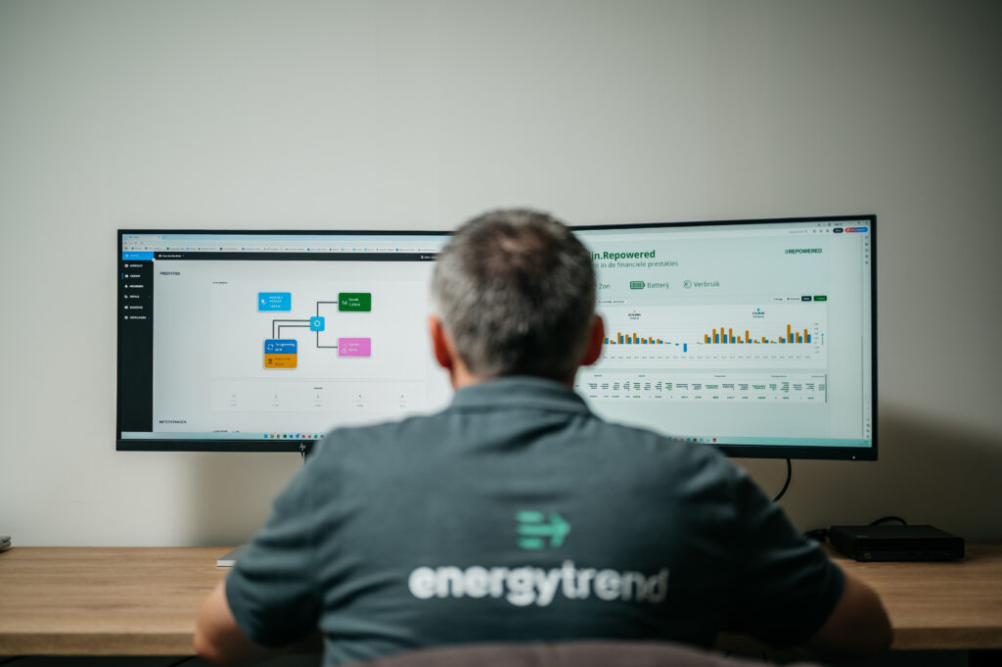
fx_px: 1391
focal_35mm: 50
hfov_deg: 39.6
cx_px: 501
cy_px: 334
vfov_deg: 26.9
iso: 125
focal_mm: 50
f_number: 1.8
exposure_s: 1/200
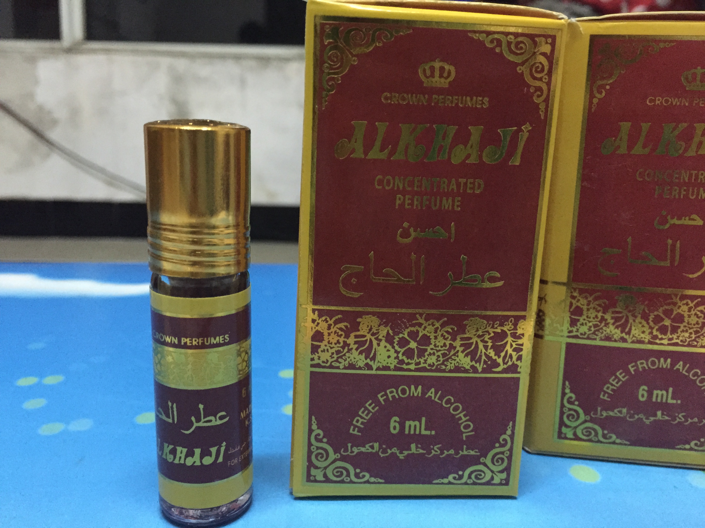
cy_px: 264
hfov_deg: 61.7
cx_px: 352
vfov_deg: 48.2
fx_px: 591
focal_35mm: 29
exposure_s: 1/17
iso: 400
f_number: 2.2
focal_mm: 4.15
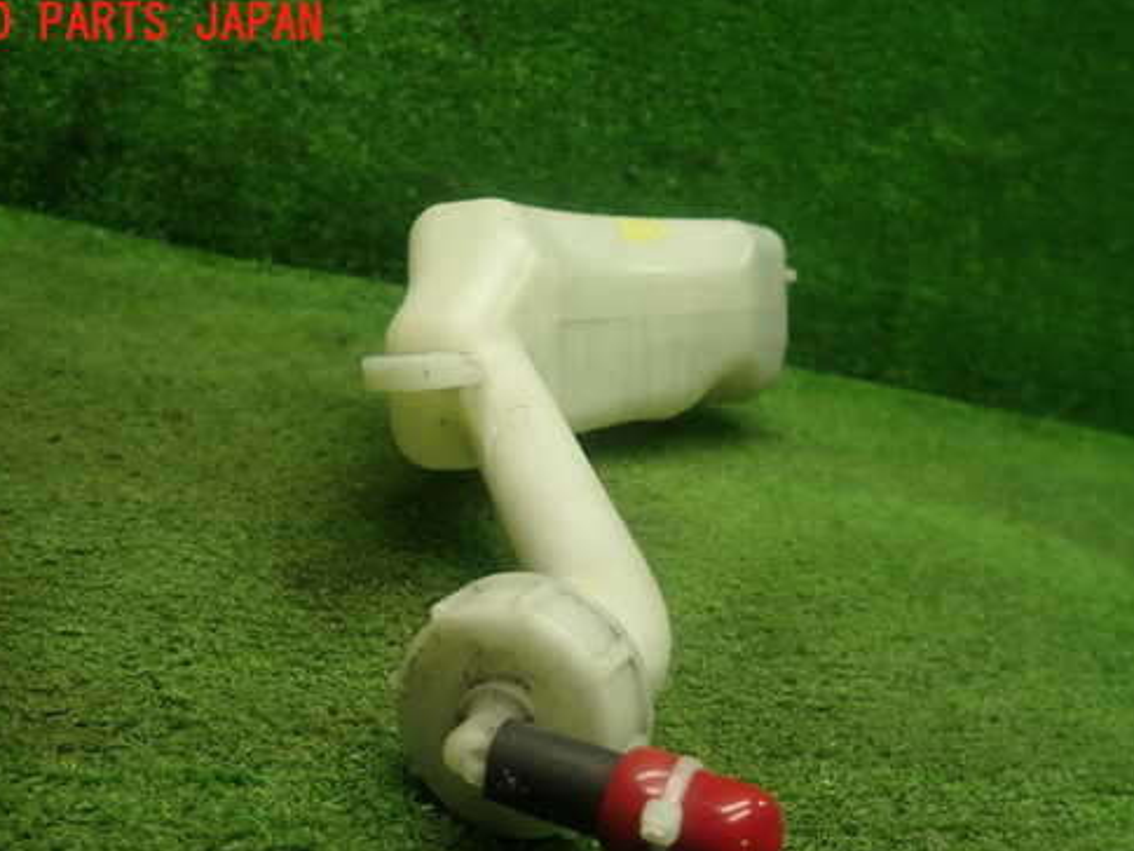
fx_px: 1016
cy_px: 523
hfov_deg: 58.3
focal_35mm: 31
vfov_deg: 45.1
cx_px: 600
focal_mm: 4.5
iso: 160
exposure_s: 1/60
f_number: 2
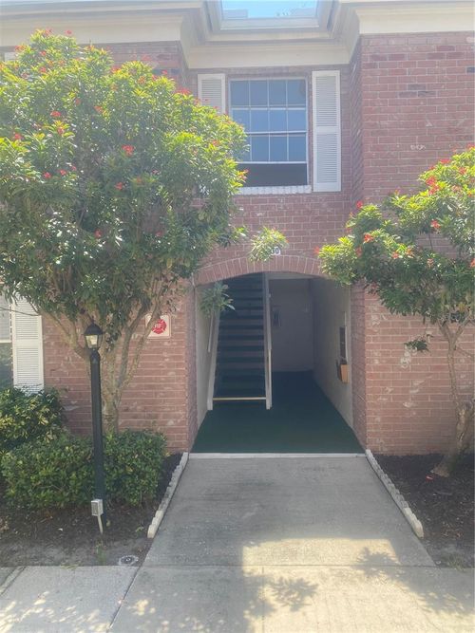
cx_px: 238
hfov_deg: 53.0
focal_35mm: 26
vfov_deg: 67.3
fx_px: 476
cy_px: 316
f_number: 1.8
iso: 32
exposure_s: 1/439
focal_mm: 4.25
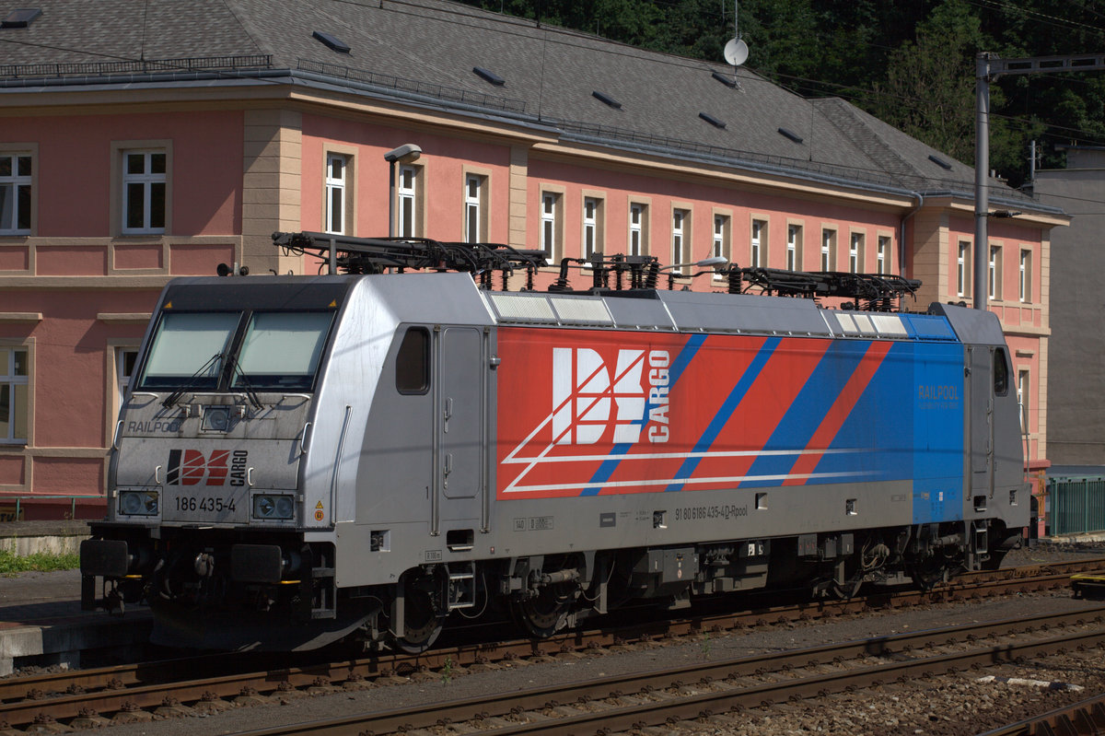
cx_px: 552
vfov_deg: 13.5
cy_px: 368
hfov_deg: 20.2
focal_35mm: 101
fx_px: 3099
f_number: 8
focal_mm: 104
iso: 200
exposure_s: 1/2500
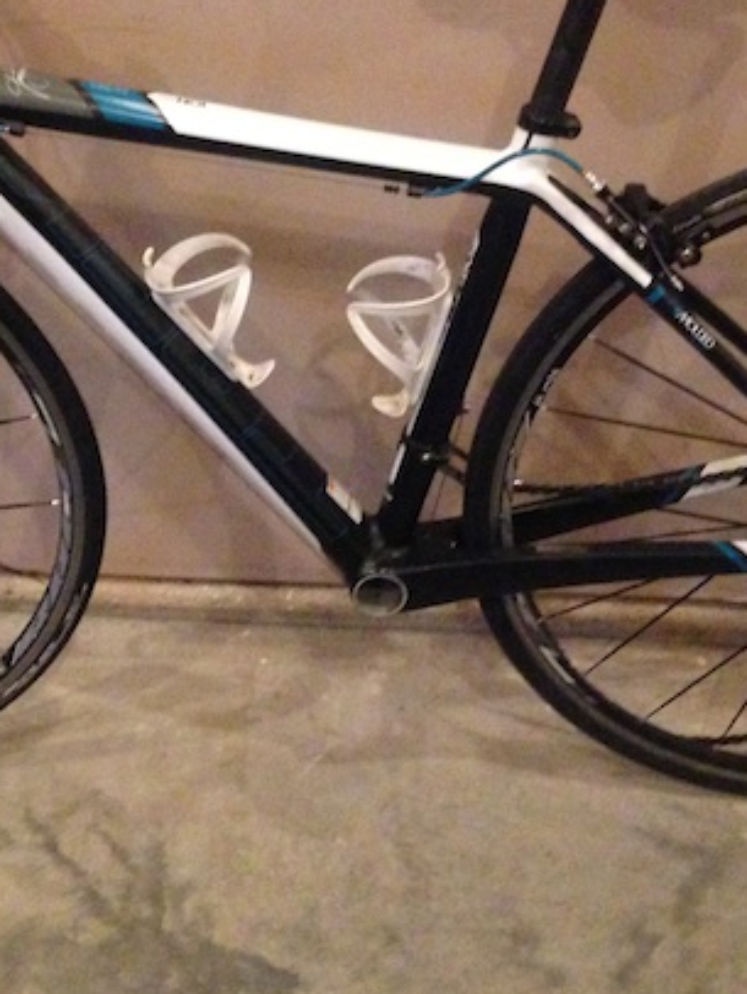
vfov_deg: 29.7
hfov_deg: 22.5
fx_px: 1868
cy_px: 409
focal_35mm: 65
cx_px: 247
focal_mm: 4.12
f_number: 2.4
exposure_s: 1/15
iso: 800
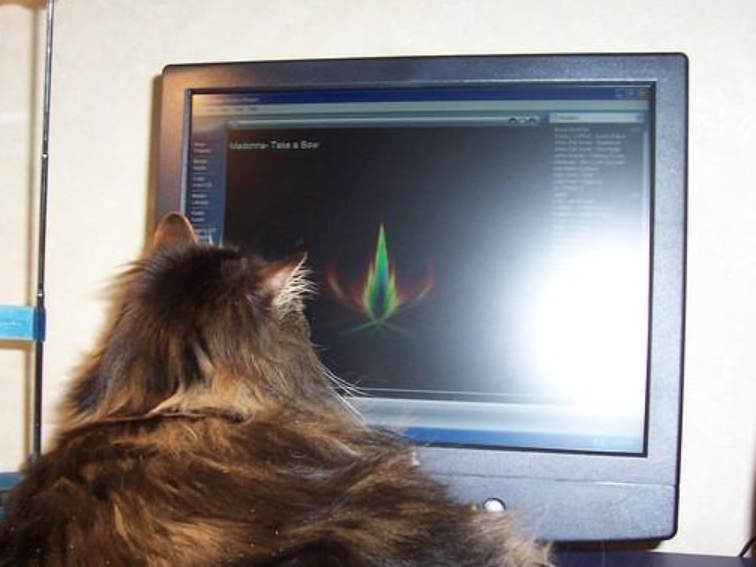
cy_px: 330
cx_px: 351
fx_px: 1026
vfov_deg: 30.8
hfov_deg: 40.4
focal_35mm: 47
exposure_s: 1/60
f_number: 2.8
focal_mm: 5.6
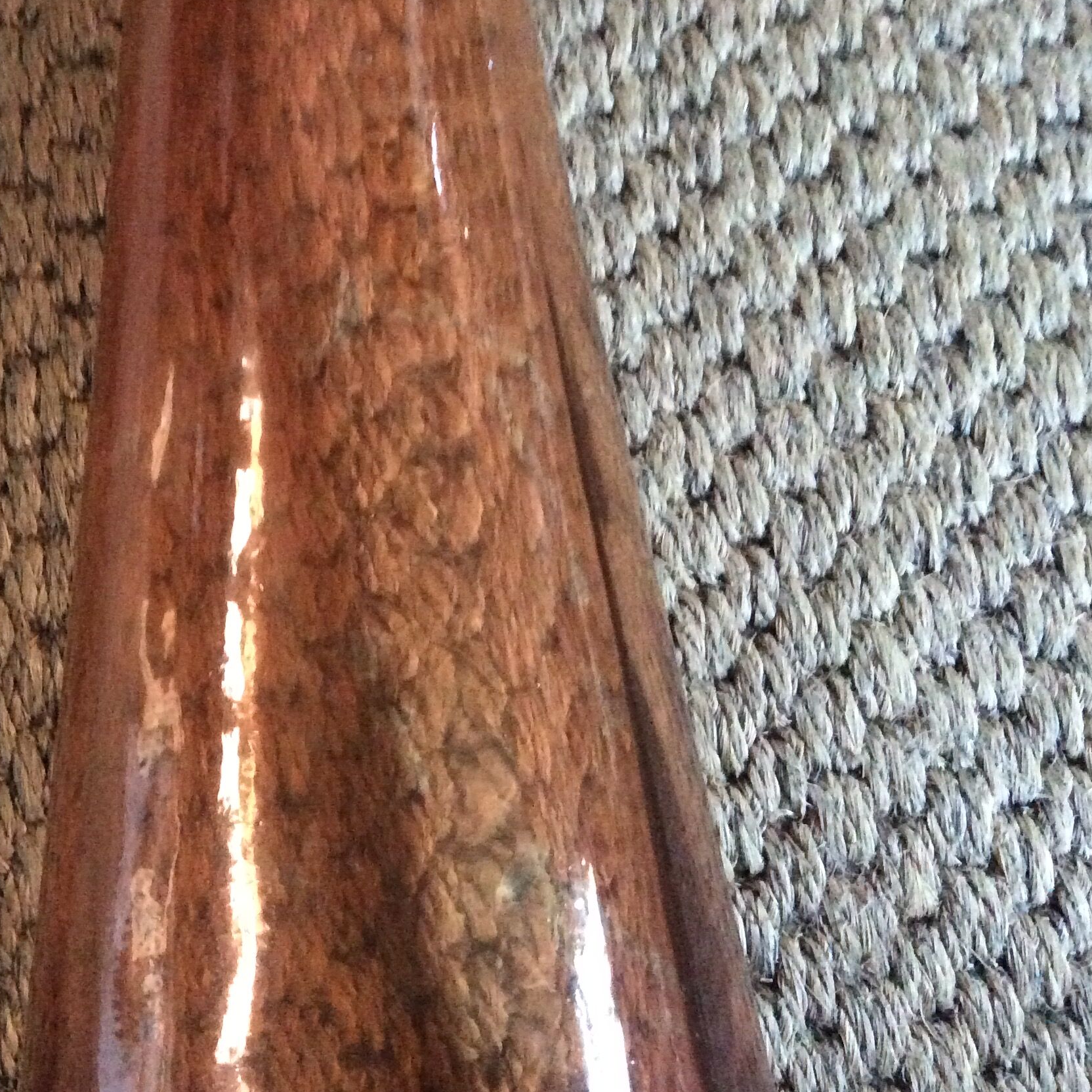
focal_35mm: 44
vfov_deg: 38.3
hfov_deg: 38.0
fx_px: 1570
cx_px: 373
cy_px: 474
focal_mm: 3.3
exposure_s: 1/17
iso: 500
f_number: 2.4
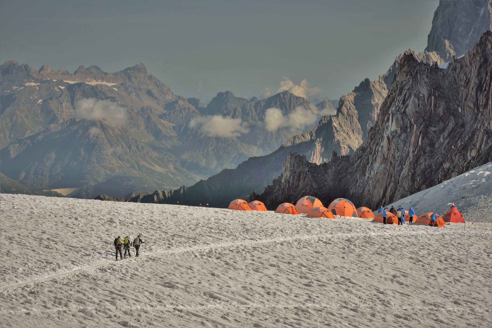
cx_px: 246
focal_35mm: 165
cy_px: 164
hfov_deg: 12.5
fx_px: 2255
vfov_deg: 8.3
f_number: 11
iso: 100
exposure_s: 1/100
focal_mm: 110
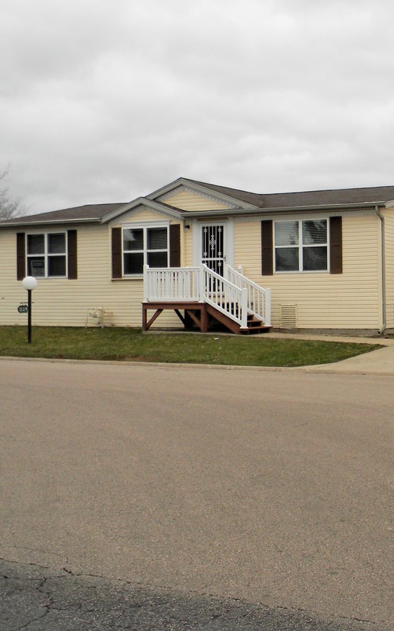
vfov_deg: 41.0
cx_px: 406
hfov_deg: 24.9
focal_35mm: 49
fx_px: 842
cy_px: 275
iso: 80
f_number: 3.5
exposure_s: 1/407
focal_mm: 5
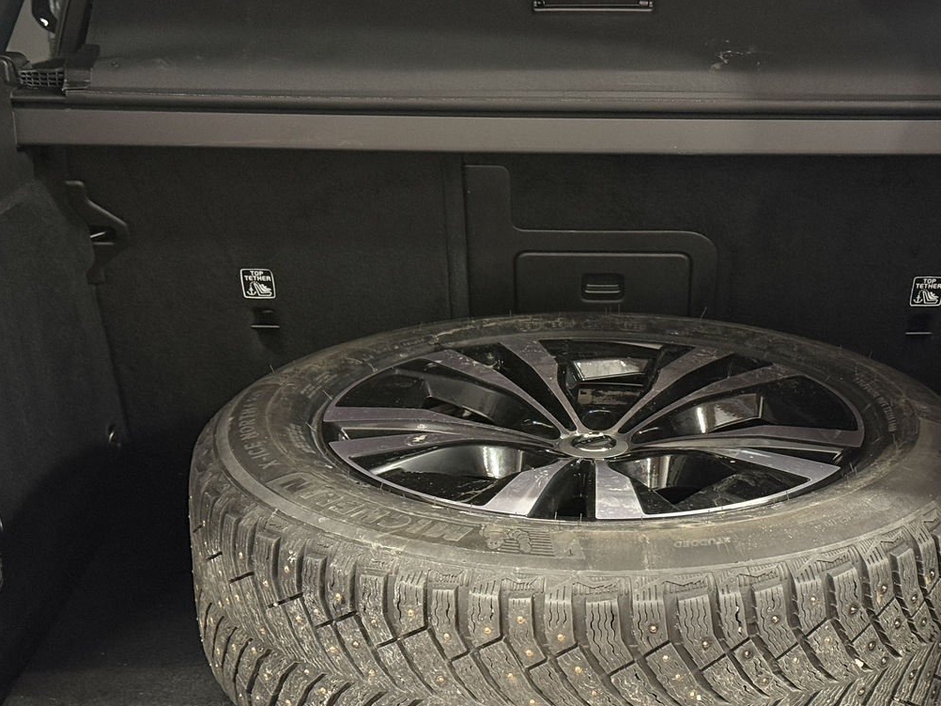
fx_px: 1875
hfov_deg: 28.0
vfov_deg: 21.2
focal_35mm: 69
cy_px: 491
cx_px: 603
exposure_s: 1/40
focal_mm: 6.76
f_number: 1.78
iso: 400
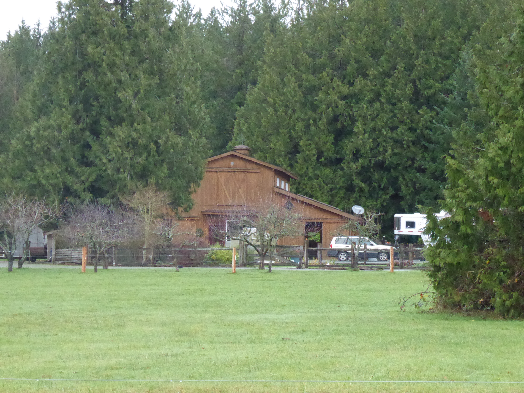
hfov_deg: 9.6
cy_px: 196
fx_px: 3118
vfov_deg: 7.2
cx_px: 262
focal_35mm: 206
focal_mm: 33.2
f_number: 5.6
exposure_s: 1/250
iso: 1600
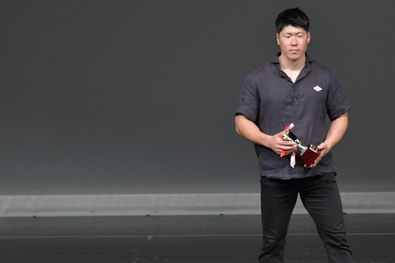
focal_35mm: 471
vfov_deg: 2.9
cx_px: 262
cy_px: 169
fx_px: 5166
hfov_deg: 4.4
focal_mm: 210
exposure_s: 1/400
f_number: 5.6
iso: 4000
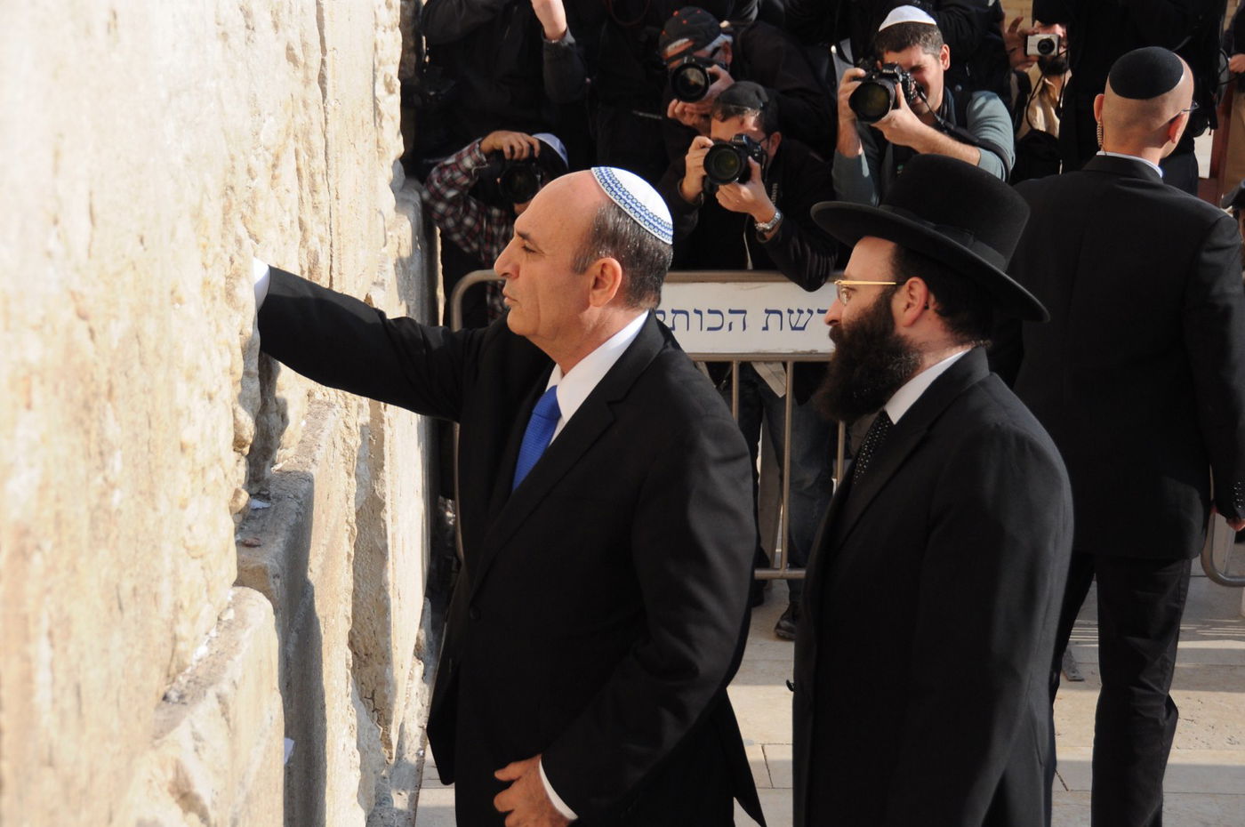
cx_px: 622
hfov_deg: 31.9
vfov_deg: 21.5
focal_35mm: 63
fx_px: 2176
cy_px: 414
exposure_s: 1/2500
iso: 640
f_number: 5.6
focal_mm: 42
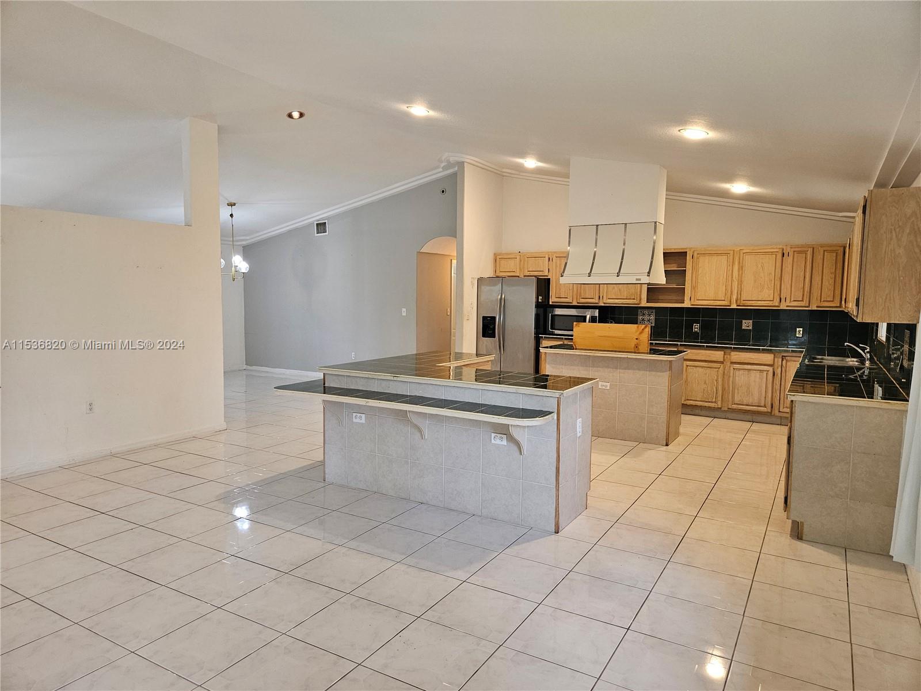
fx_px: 612
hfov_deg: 73.9
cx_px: 460
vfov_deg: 58.9
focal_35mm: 23
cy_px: 346
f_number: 1.8
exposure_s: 1/120
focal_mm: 5.4
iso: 250
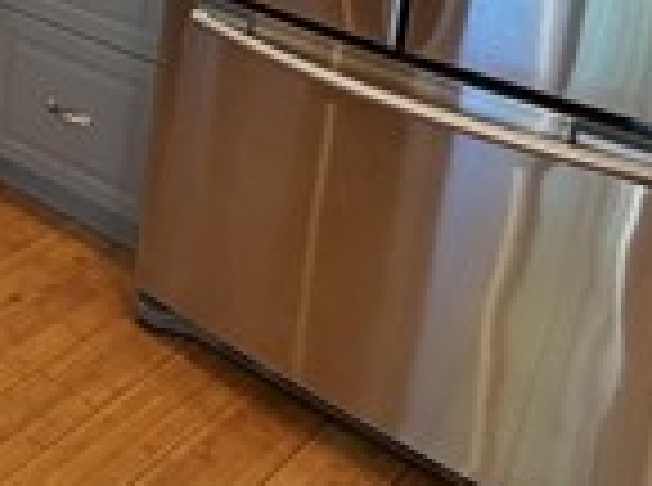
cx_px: -436
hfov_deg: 22.5
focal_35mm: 62
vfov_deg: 20.1
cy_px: -252
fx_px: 1165
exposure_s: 1/120
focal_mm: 2.22
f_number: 2.2
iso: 320
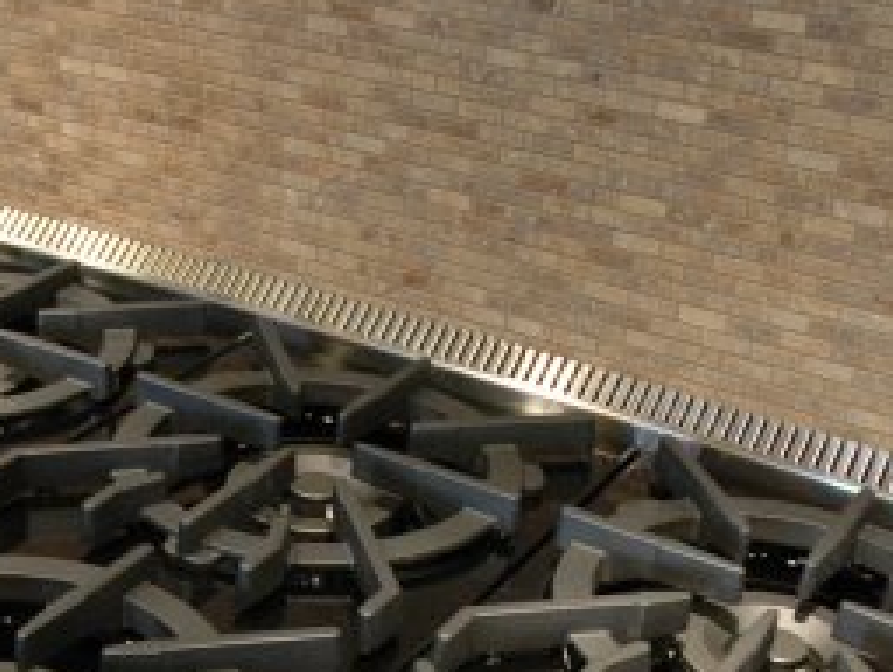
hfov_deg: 29.1
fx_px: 1679
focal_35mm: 65
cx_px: 179
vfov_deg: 21.9
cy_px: 654
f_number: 3.5
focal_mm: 18
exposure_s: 1/25
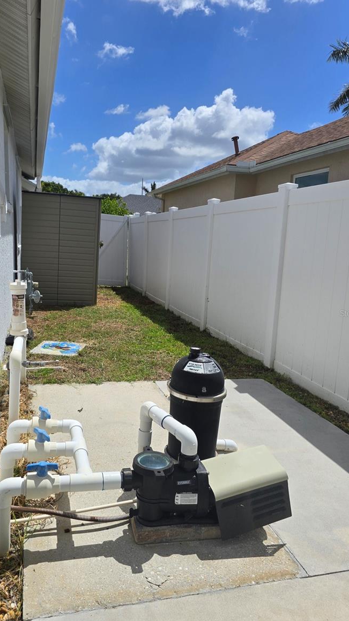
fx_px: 428
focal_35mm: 26
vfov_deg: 71.9
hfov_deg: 44.1
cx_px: 137
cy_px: 313
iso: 12
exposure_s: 1/1576
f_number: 1.7
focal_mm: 6.3
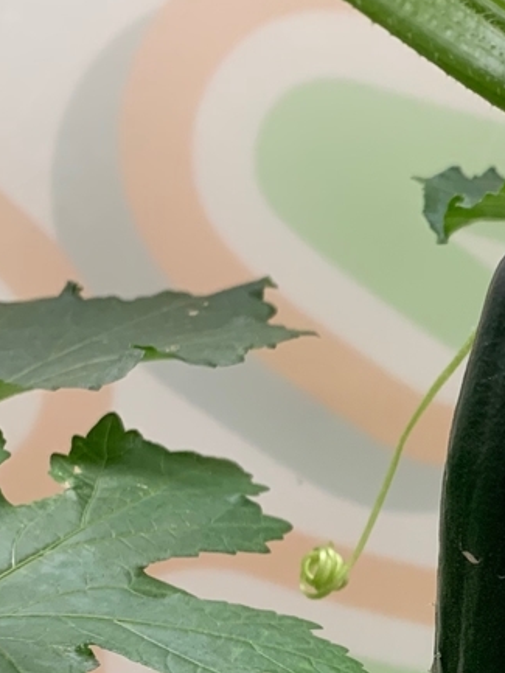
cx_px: 583
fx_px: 1400
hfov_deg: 19.4
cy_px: 566
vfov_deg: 26.4
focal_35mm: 72
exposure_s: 1/62
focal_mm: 4.25
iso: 100
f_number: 1.8
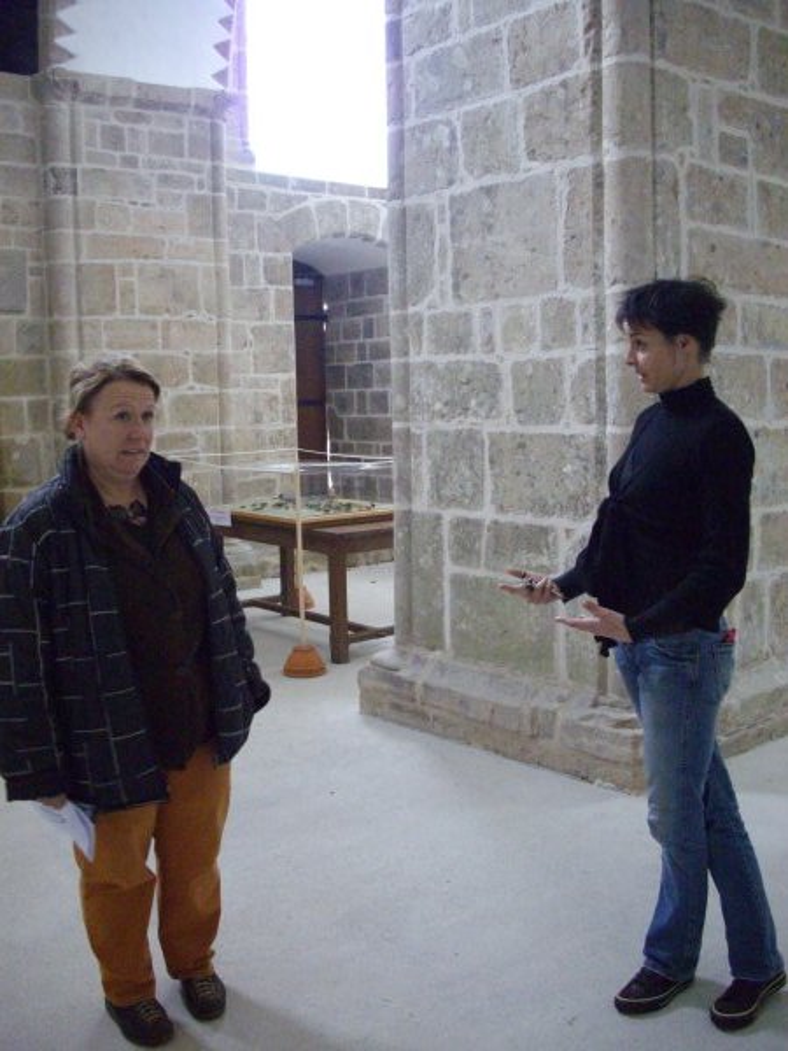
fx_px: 1123
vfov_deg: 50.1
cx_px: 394
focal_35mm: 37
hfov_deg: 38.7
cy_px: 526
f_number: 2.8
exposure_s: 1/20
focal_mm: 6.2
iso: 400
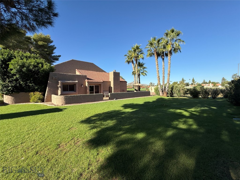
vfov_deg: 85.7
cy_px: 90
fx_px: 97
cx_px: 120
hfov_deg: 102.1
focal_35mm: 14
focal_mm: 2.22
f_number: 2.2
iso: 50
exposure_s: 1/1339
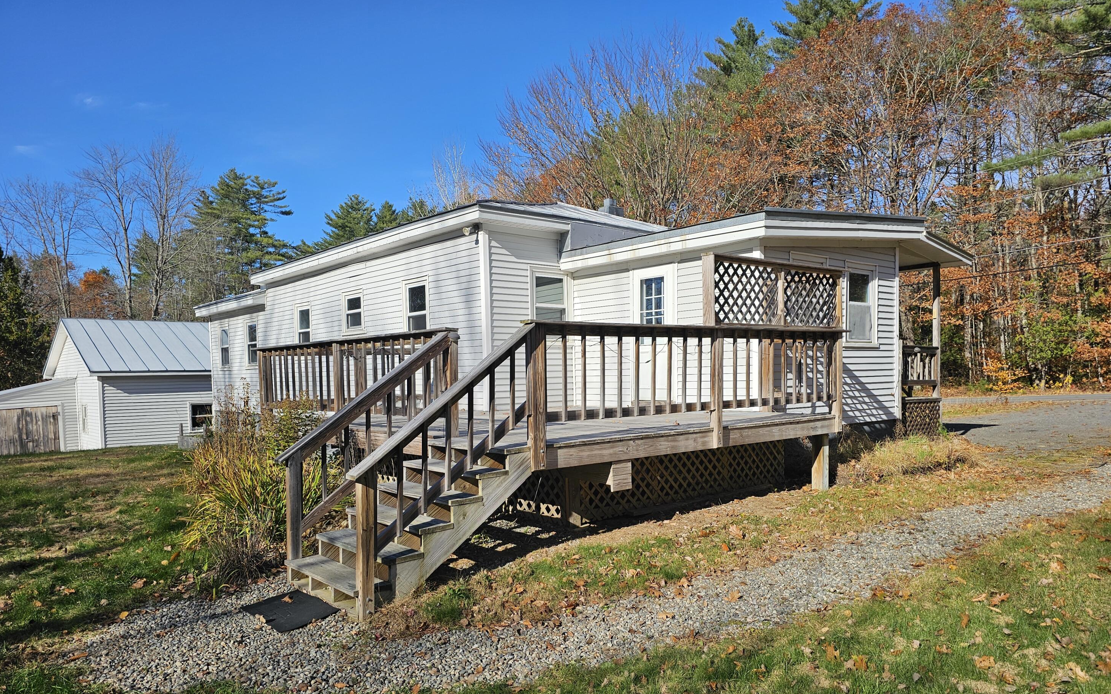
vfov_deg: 49.1
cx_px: 543
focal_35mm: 25
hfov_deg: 72.5
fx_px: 757
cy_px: 401
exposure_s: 1/1304
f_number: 1.7
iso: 16
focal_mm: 6.3
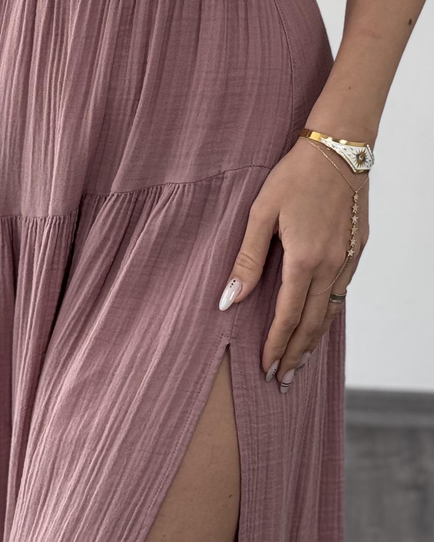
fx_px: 1943
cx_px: 232
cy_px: -58
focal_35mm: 121
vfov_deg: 15.5
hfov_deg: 12.7
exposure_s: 1/121
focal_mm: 6.76
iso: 64
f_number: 1.78
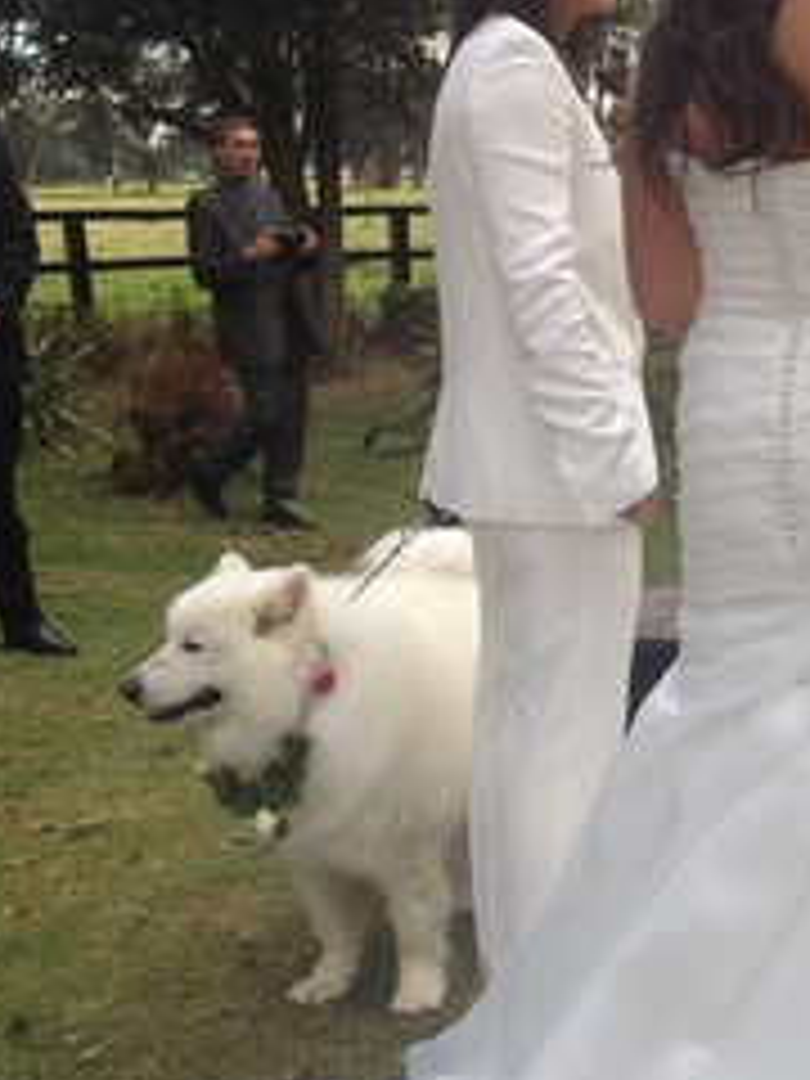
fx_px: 2184
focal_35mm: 70
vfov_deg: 27.8
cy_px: 608
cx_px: 706
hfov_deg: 20.6
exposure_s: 1/169
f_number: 2.4
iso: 50
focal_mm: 4.28
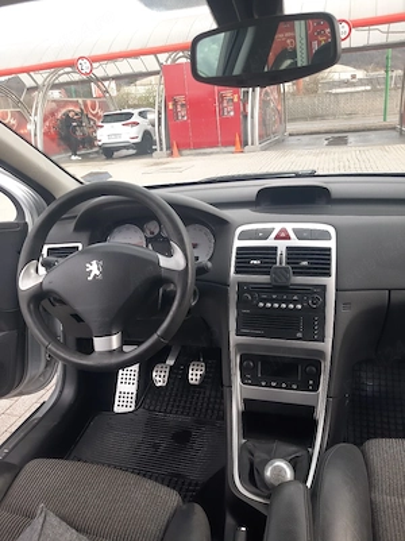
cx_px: 202
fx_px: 422
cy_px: 270
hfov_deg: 51.3
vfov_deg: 65.4
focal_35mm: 27
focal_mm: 3.93
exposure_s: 1/50
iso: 50
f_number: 1.7
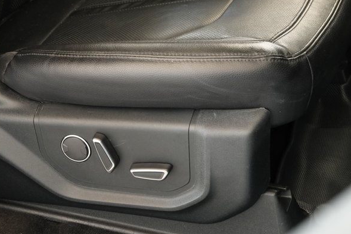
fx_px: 1034
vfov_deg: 12.9
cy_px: 153
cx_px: 125
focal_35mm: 106
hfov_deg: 19.2
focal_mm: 40.7
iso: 2500
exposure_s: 1/100
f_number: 5
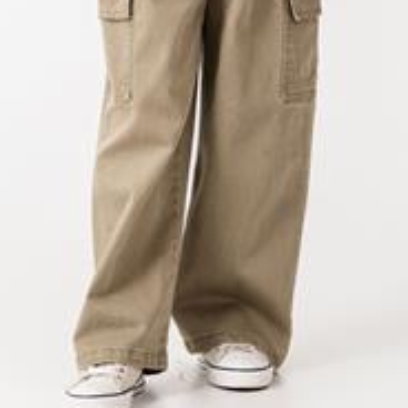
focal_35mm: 233
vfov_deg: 7.4
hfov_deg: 7.5
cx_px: 186
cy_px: -89
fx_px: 3107
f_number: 7.1
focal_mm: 84
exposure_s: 1/125
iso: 160
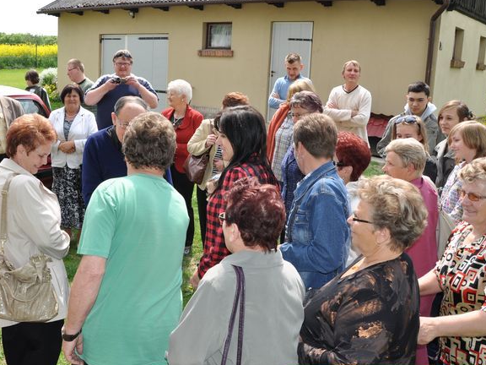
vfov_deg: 39.6
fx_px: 505
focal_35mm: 36
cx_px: 179
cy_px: 160
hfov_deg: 50.8
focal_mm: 18
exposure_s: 1/200
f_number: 10
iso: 200
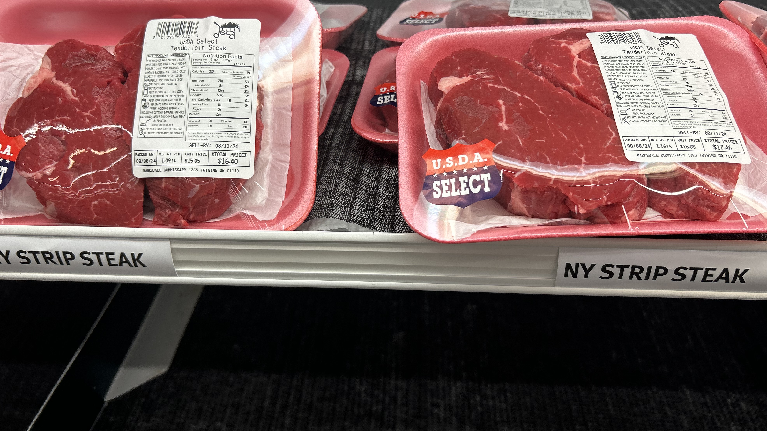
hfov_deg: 66.1
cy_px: 169
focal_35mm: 29
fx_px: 590
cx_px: 392
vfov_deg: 40.0
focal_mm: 5.7
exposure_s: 1/206
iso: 40
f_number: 1.5
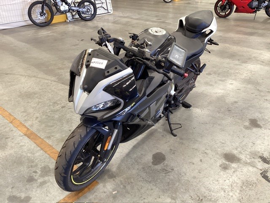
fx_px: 242
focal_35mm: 31
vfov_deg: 45.4
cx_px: 135
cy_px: 102
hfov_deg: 58.4
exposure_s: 1/50
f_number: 2.4
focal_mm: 3.3
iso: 100
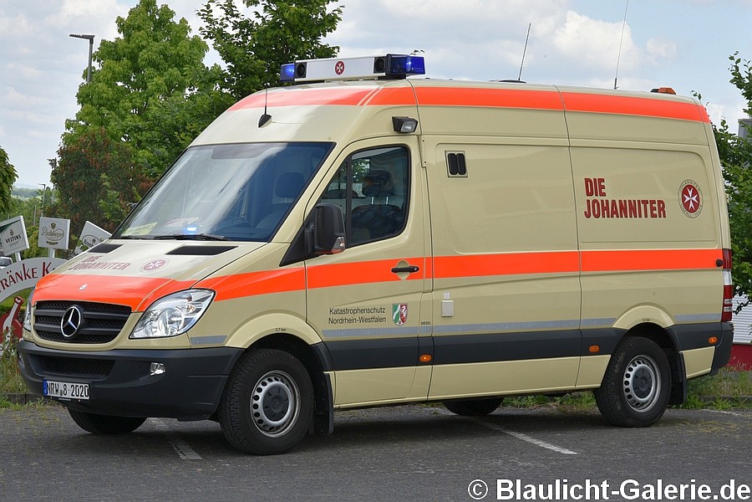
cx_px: 376
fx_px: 1775
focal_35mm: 85
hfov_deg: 23.9
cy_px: 251
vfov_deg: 16.1
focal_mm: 85
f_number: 22
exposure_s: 1/80
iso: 400
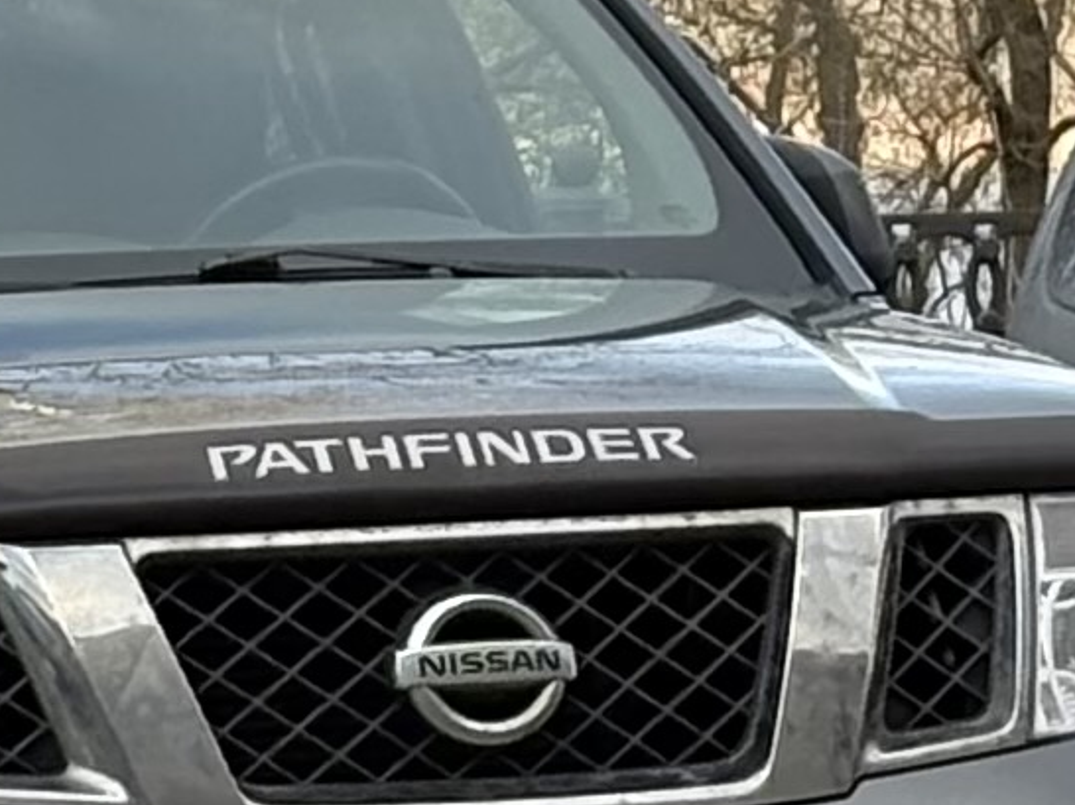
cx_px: 32
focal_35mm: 146
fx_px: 4532
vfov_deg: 10.1
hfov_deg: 13.4
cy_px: 605
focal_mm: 5.96
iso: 32
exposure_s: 1/907
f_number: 1.6
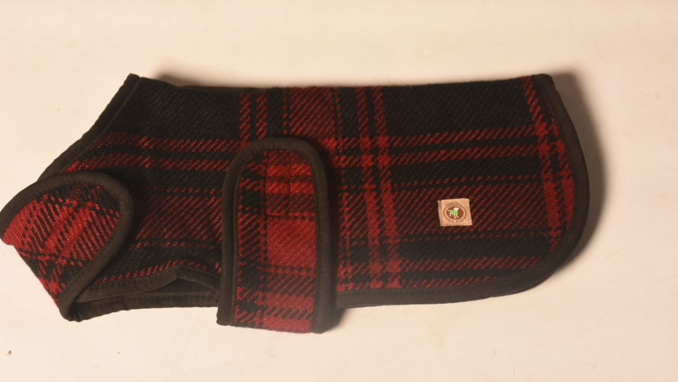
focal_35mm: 97
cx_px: 342
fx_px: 1744
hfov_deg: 22.0
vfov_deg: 12.5
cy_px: 197
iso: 200
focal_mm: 60
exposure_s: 1/125
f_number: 10
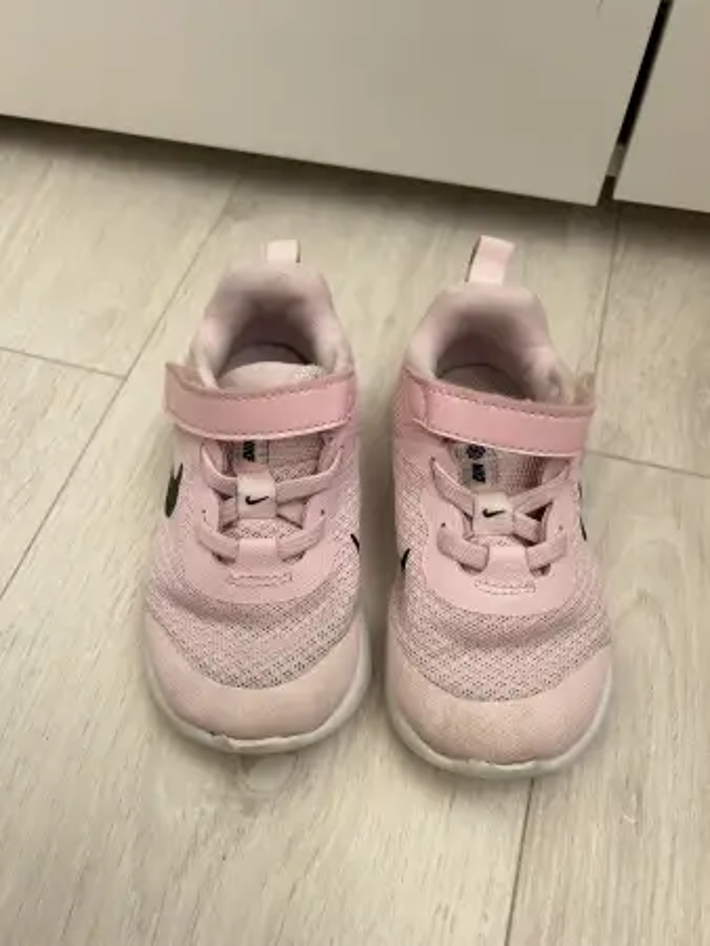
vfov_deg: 67.3
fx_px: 710
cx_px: 355
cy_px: 473
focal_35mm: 26
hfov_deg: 53.1
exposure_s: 1/121
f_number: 1.5
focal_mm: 5.7
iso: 50
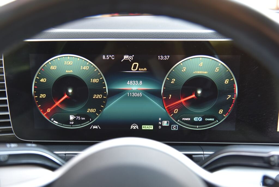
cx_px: 140
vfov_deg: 33.4
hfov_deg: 48.4
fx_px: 310
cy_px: 94
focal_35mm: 40
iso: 500
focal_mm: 40
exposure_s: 1/20
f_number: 4
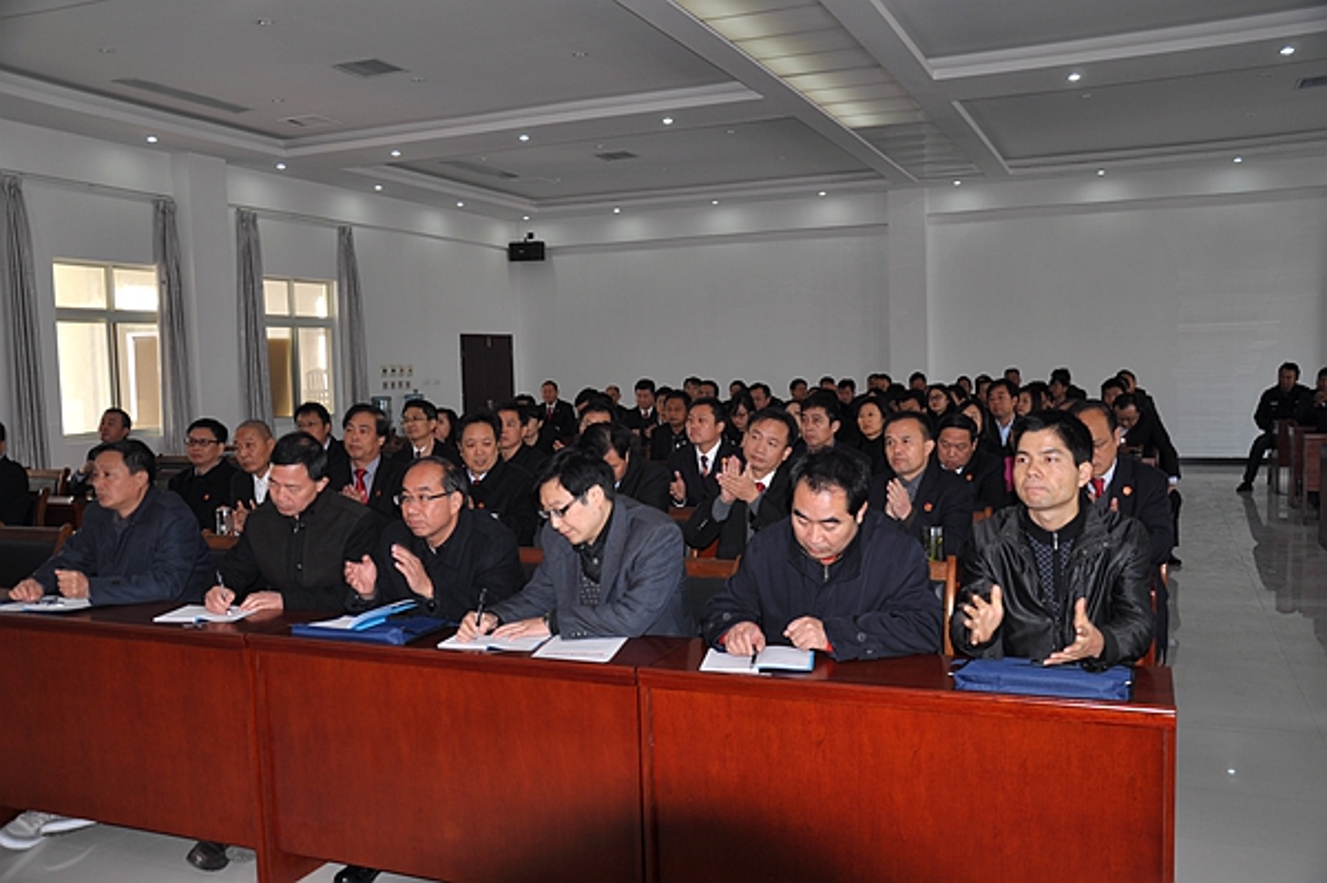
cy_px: 442
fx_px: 1160
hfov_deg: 59.5
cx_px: 664
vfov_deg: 41.6
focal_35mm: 32
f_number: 3.8
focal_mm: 21
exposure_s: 1/60
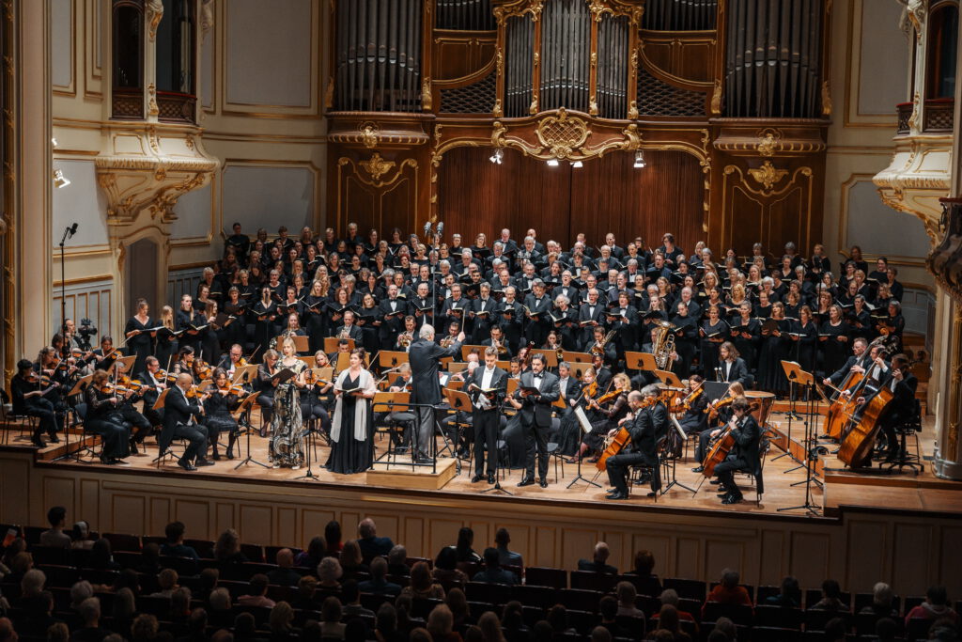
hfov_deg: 36.2
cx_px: 481
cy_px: 321
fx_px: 1470
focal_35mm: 55
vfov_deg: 24.6
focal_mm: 55
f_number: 3.5
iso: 1600
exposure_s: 1/160
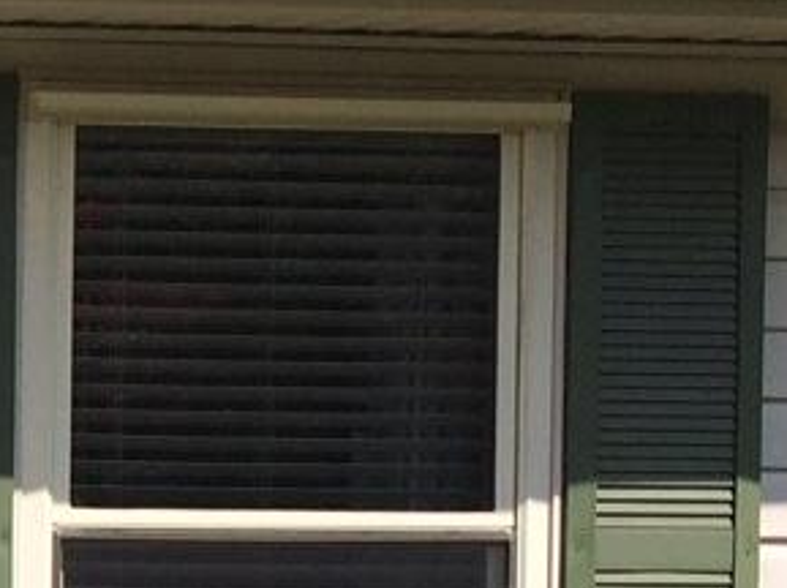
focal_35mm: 164
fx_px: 3724
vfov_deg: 8.9
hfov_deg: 10.8
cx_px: -901
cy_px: 659
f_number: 2.2
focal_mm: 4.15
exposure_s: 1/2415
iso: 32
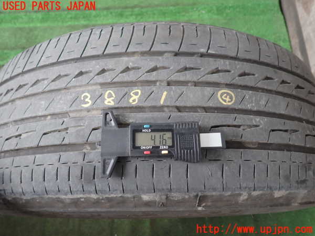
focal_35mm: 25
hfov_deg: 69.4
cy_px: 118
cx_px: 158
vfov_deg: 54.9
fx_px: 227
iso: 200
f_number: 2
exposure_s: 1/40
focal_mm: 4.5
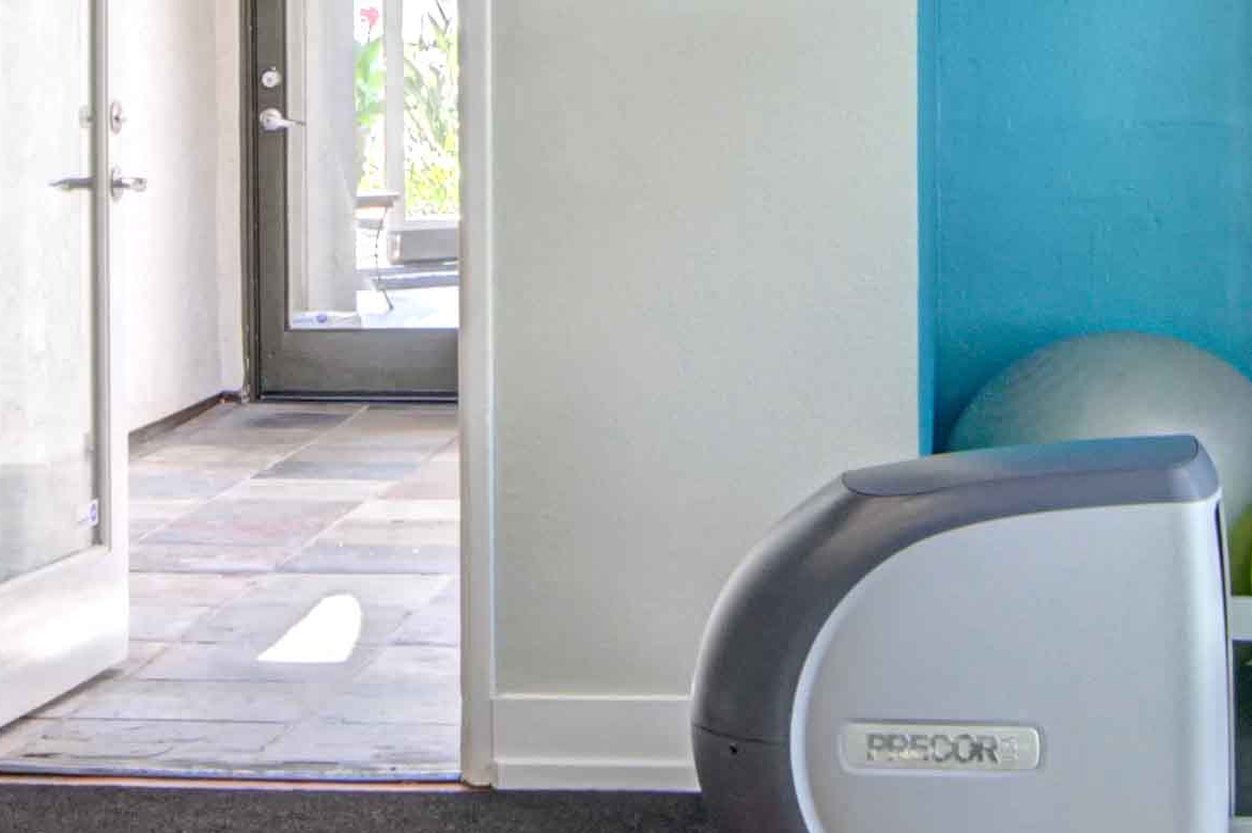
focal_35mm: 99
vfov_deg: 13.7
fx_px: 3441
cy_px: 59
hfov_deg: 20.6
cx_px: 522
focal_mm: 14
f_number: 8
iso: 400
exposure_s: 1/15
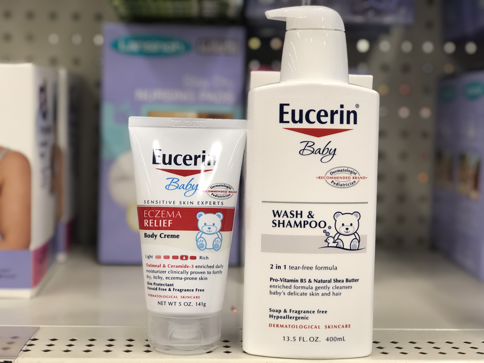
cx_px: 242
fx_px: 797
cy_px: 182
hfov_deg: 33.8
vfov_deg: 25.7
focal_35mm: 57
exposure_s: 1/30
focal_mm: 6.6
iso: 80
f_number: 2.8
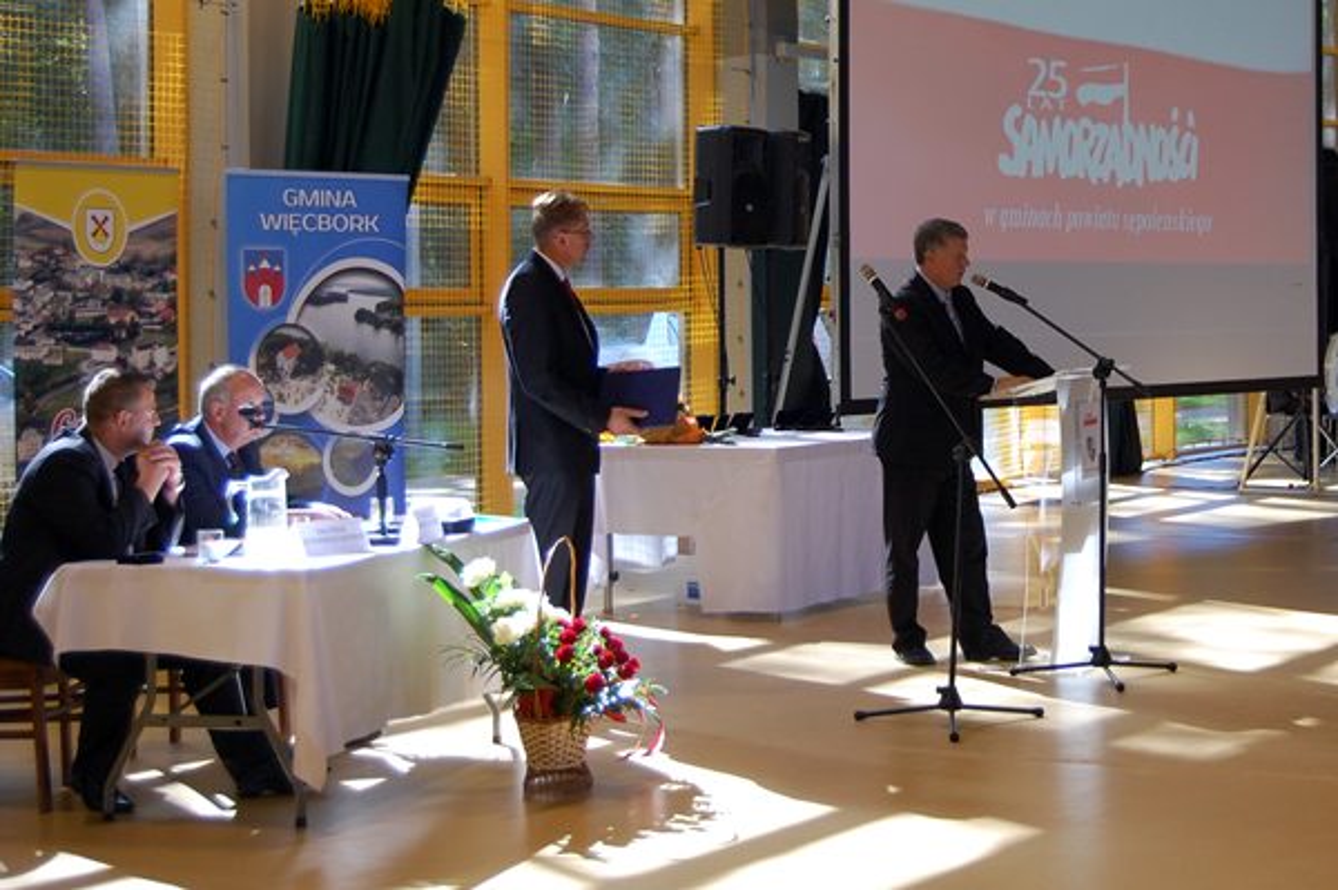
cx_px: 669
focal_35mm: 52
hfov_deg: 37.9
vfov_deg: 25.7
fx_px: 1950
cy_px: 445
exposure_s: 1/60
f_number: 4.8
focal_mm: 35
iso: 400
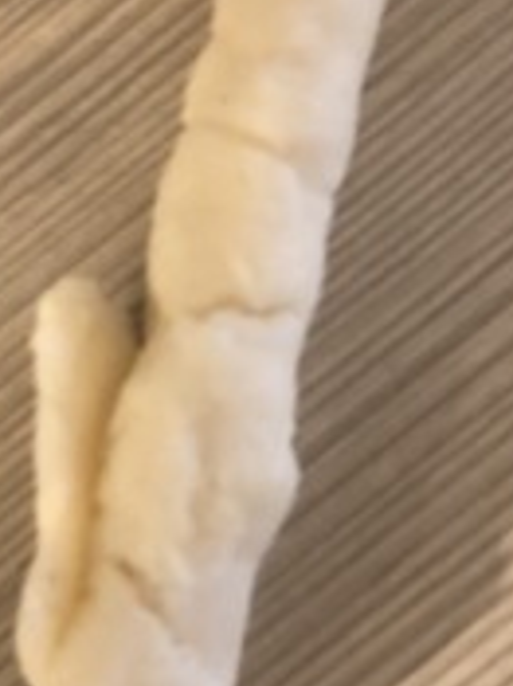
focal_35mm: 77
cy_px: 294
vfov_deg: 25.3
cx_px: 274
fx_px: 1523
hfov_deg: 19.1
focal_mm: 3.99
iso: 100
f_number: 1.8
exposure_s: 1/5
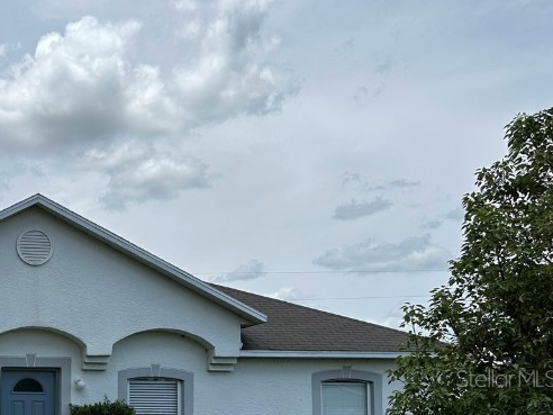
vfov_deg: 28.0
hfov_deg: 34.4
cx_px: -13
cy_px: 378
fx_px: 799
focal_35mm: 50
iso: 80
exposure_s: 1/7042
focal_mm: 6.86
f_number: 1.78
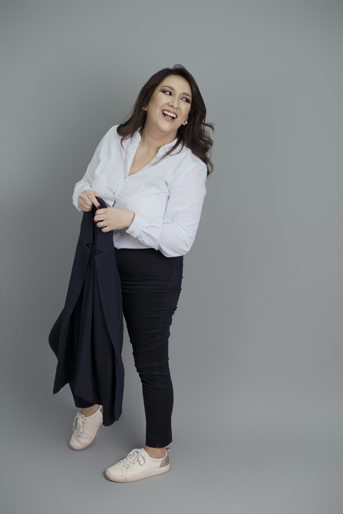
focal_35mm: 50
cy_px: 257
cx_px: 172
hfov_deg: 27.0
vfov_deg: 39.6
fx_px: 714
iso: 500
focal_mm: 50
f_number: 3.5
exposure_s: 1/200
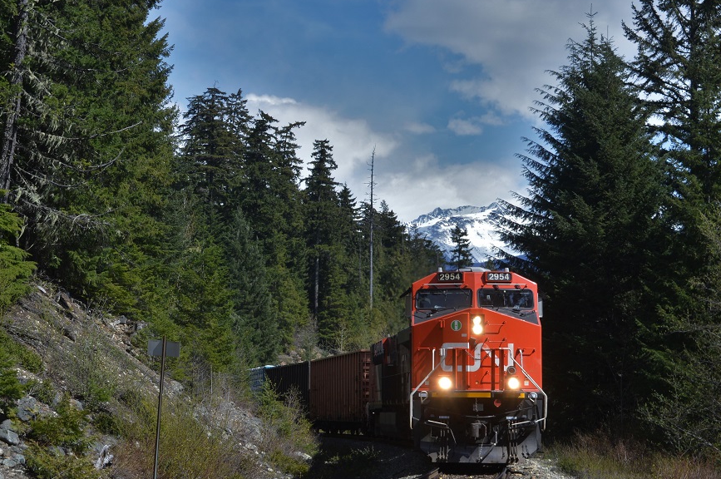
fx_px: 1454
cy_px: 214
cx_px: 294
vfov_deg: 18.7
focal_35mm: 73
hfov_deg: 27.8
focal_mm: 35
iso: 100
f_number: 9
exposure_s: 1/320
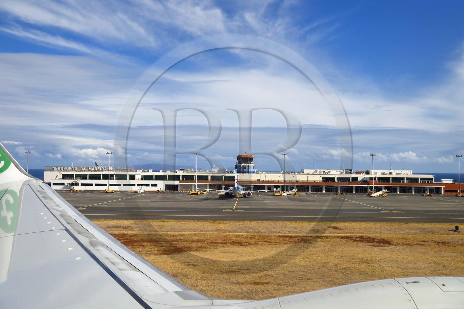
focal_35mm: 34
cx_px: 232
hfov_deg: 55.8
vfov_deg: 38.8
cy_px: 154
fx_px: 438
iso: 200
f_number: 7.1
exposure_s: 1/1600
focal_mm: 34
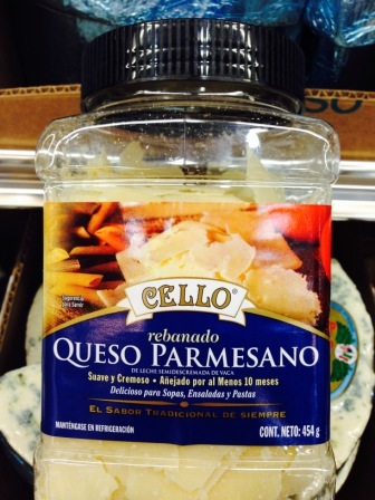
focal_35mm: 33
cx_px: 188
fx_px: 477
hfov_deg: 42.9
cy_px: 250
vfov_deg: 55.4
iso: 50
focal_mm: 4.12
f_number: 2.4
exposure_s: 1/60
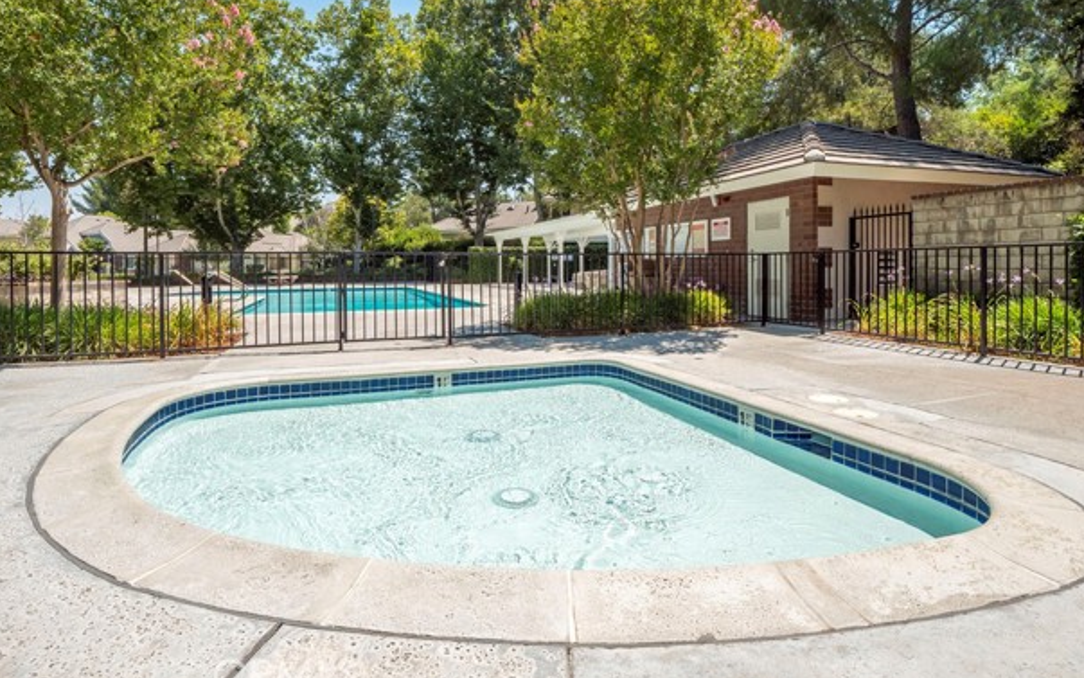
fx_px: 532
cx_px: 545
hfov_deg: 91.1
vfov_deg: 64.4
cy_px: 270
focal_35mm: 18
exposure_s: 1/1.67
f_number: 8
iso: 200
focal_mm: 8
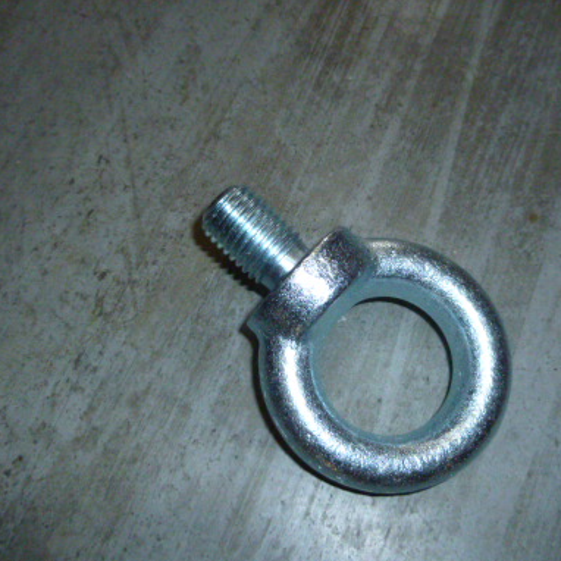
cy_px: 278
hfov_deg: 44.9
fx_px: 678
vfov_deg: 44.9
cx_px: 267
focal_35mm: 37
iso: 400
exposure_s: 1/60
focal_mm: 4.5
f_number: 3.1
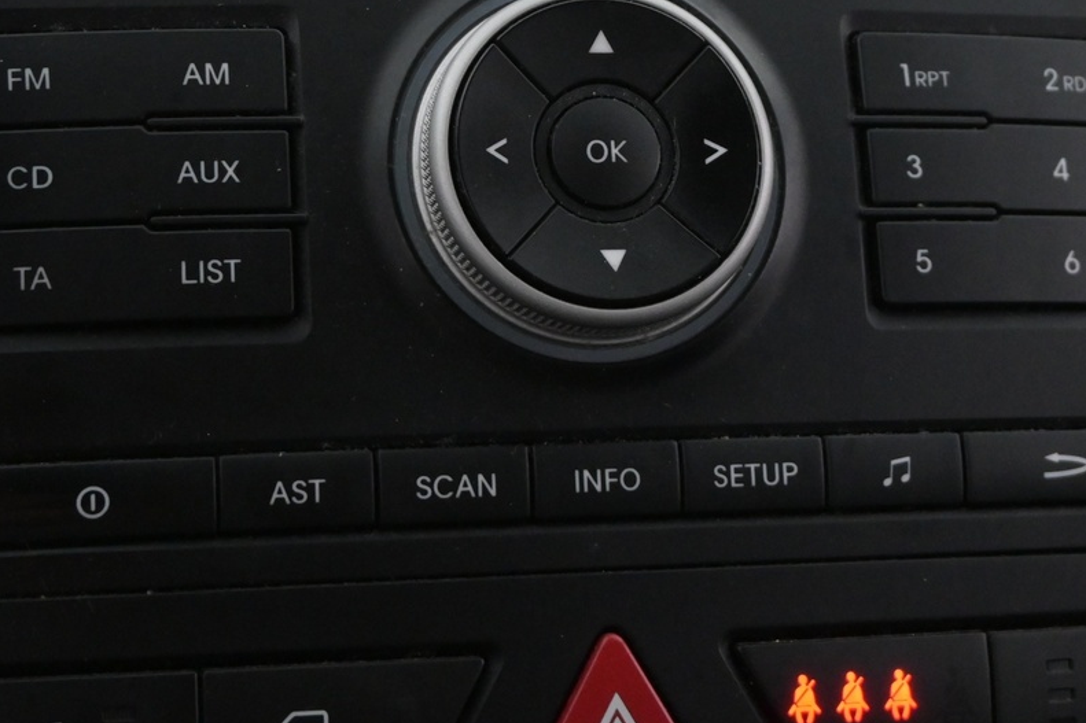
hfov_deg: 24.0
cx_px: 582
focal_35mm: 85
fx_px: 2549
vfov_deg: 16.1
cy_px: 156
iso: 2500
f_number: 4.5
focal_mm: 27.5
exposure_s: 1/60
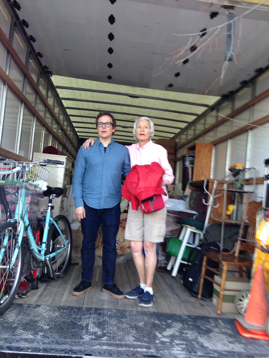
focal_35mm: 33
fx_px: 342
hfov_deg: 42.9
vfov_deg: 55.4
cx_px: 134
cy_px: 179
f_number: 2.4
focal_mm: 4.12
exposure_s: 1/30
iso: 50
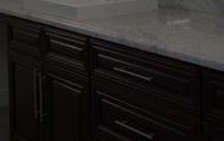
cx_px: 173
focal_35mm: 92
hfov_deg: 22.3
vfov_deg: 13.6
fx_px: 562
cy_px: -52
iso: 1000
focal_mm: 16
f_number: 4
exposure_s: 1/160
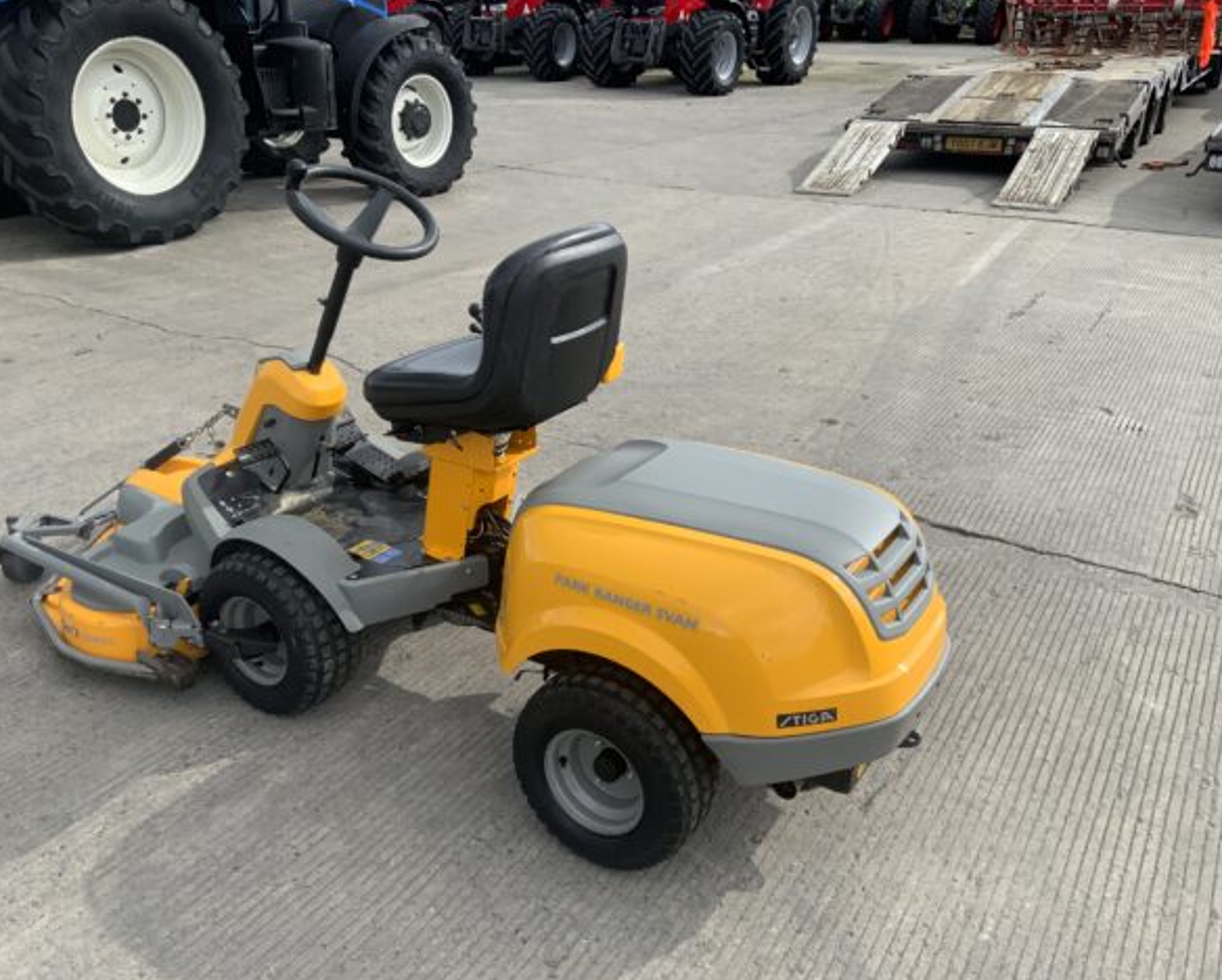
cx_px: 594
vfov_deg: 47.2
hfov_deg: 57.1
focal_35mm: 31
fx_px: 1122
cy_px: 494
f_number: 1.8
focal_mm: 3
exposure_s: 1/719
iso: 16
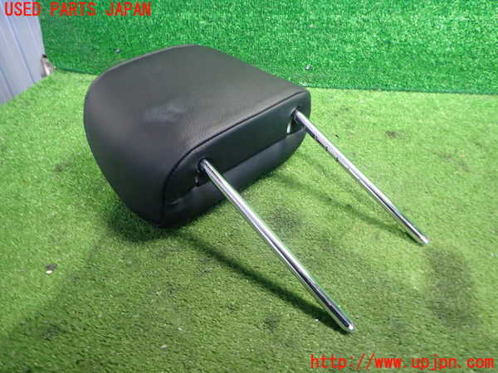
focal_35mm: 25
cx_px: 249
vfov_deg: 54.9
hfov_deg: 69.4
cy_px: 186
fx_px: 360
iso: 500
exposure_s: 1/30
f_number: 2
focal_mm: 4.5
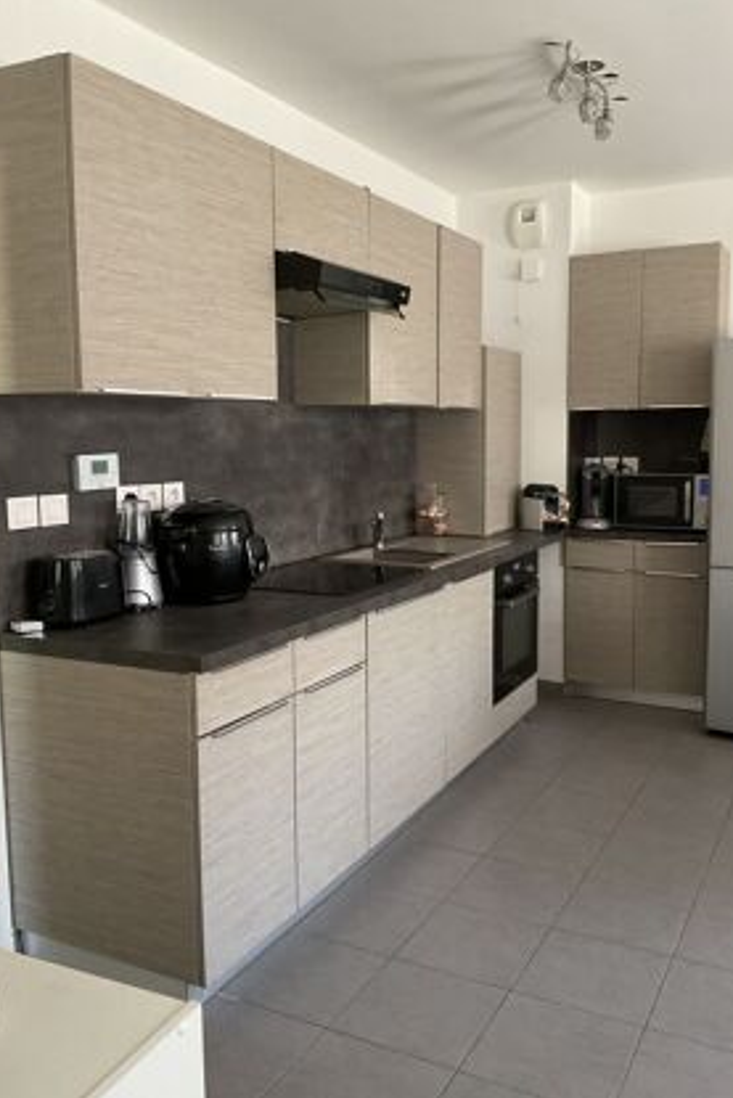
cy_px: 538
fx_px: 946
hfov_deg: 42.3
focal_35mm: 31
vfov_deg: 60.3
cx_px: 392
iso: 200
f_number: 1.8
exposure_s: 1/60
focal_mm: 3
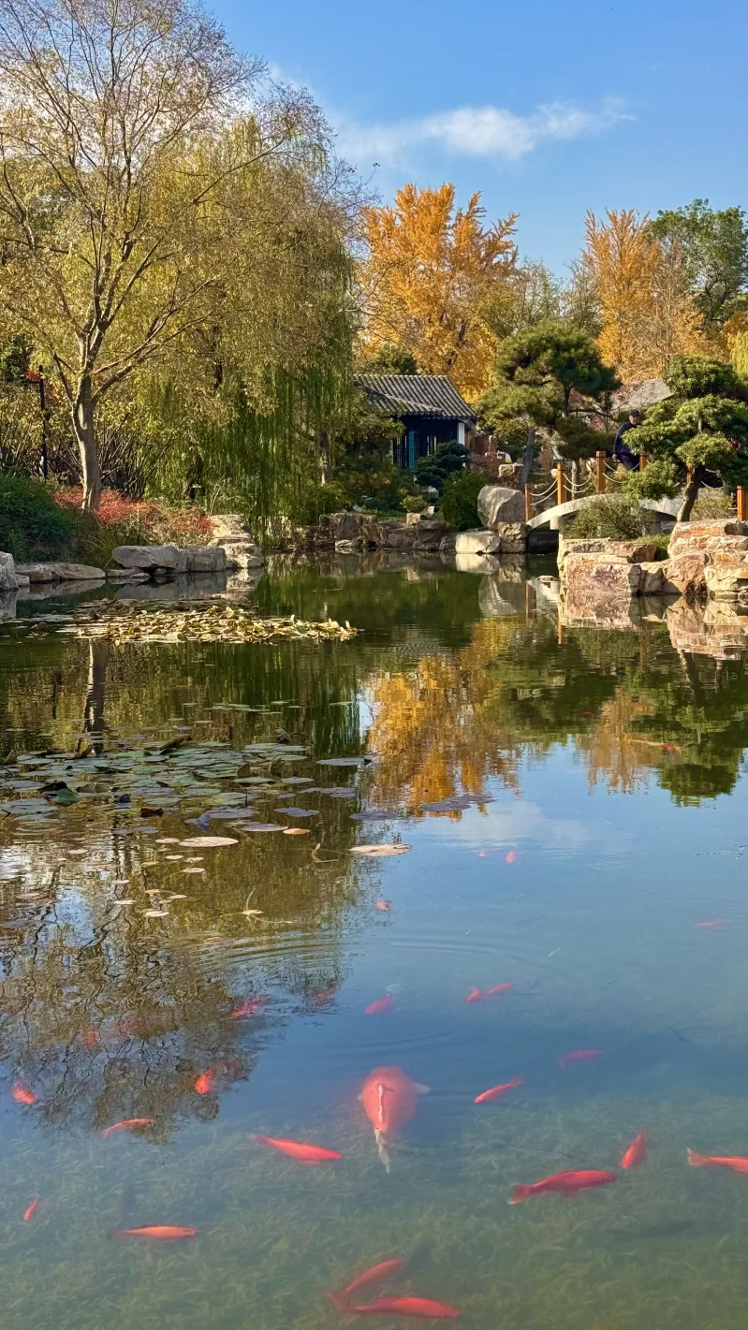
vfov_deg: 39.2
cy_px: 670
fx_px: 1869
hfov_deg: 22.5
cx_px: 504
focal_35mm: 53
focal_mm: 6.76
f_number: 1.78
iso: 64
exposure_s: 1/2331
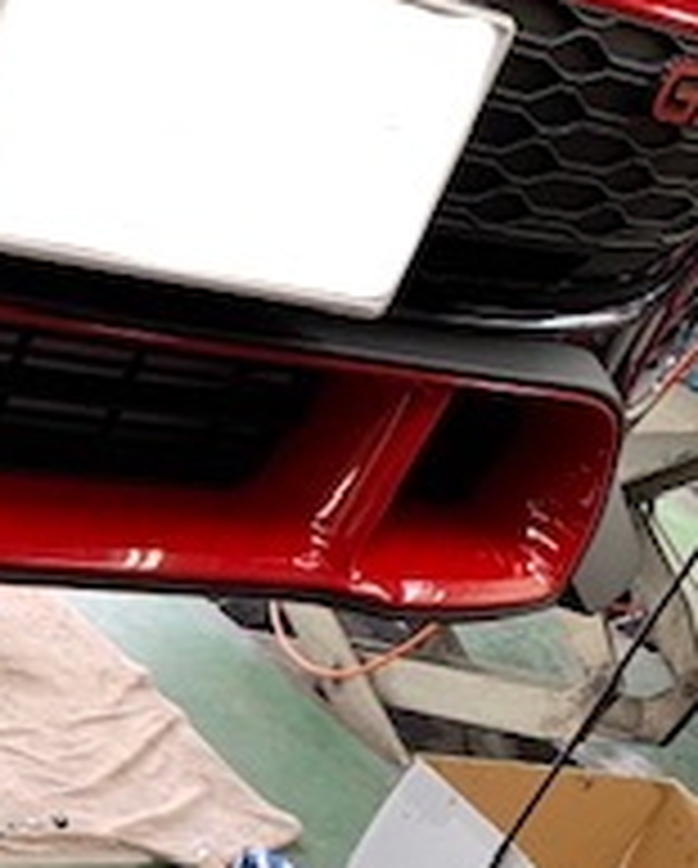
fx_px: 2164
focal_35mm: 84
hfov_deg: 17.0
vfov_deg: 21.9
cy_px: 859
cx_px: -275
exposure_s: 1/120
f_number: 1.8
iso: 80
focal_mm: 4.25
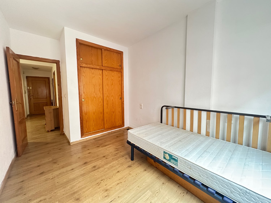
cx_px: 136
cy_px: 102
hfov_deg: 102.1
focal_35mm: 14
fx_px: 110
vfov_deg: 85.7
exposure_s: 1/50
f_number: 2.2
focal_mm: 2.22
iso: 800
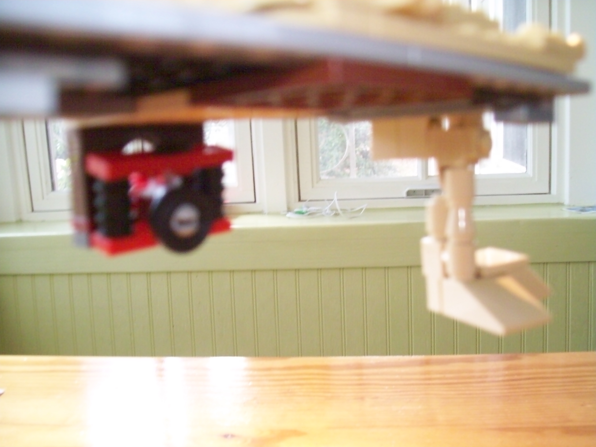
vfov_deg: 39.6
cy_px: 224
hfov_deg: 51.4
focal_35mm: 36
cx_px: 298
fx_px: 620
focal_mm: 6
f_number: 2.7
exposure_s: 1/54.5
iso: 160
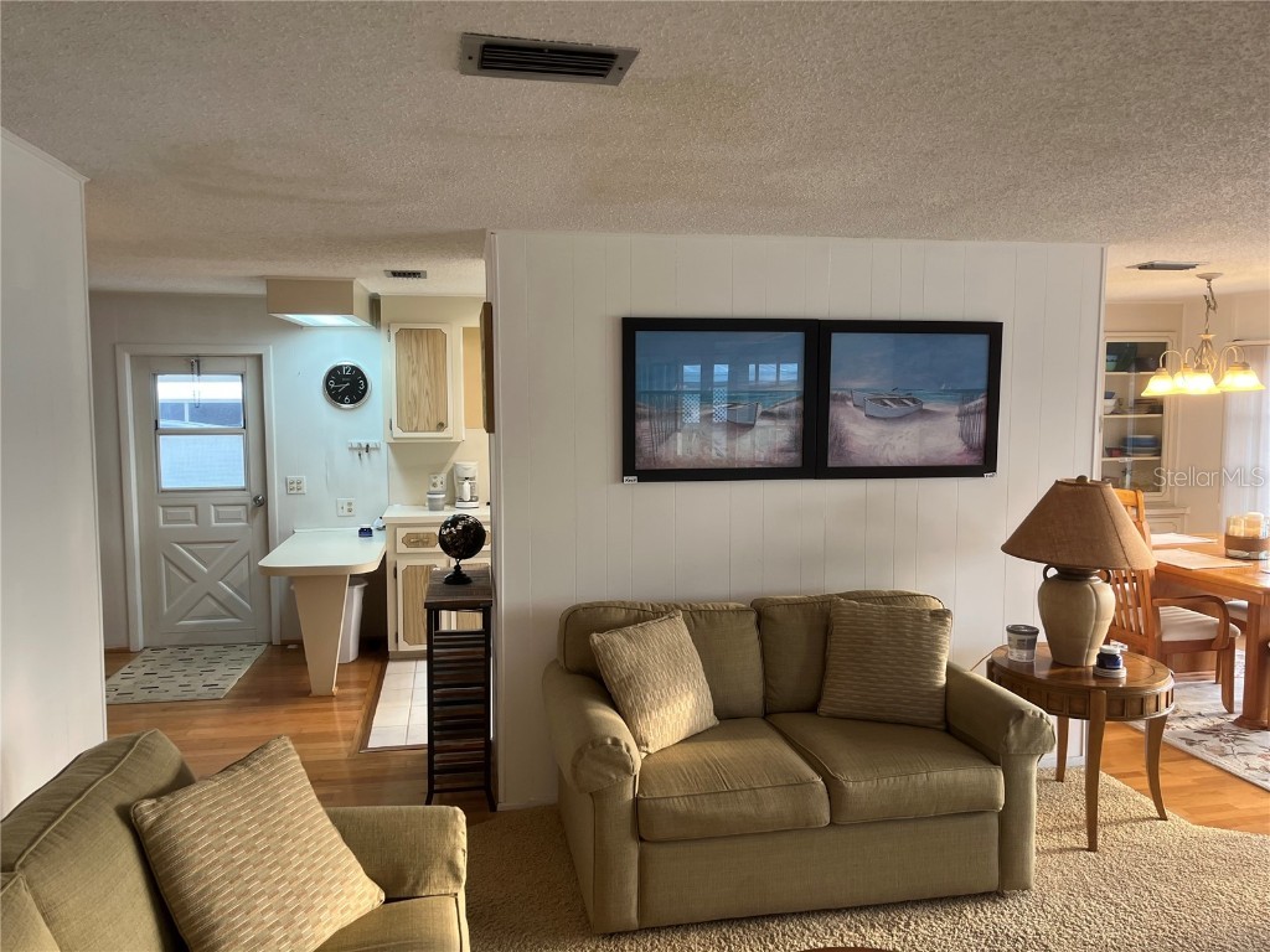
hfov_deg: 67.3
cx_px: 635
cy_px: 476
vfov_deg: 53.1
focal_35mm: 26
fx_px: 954
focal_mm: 5.1
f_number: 1.6
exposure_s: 1/120
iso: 100
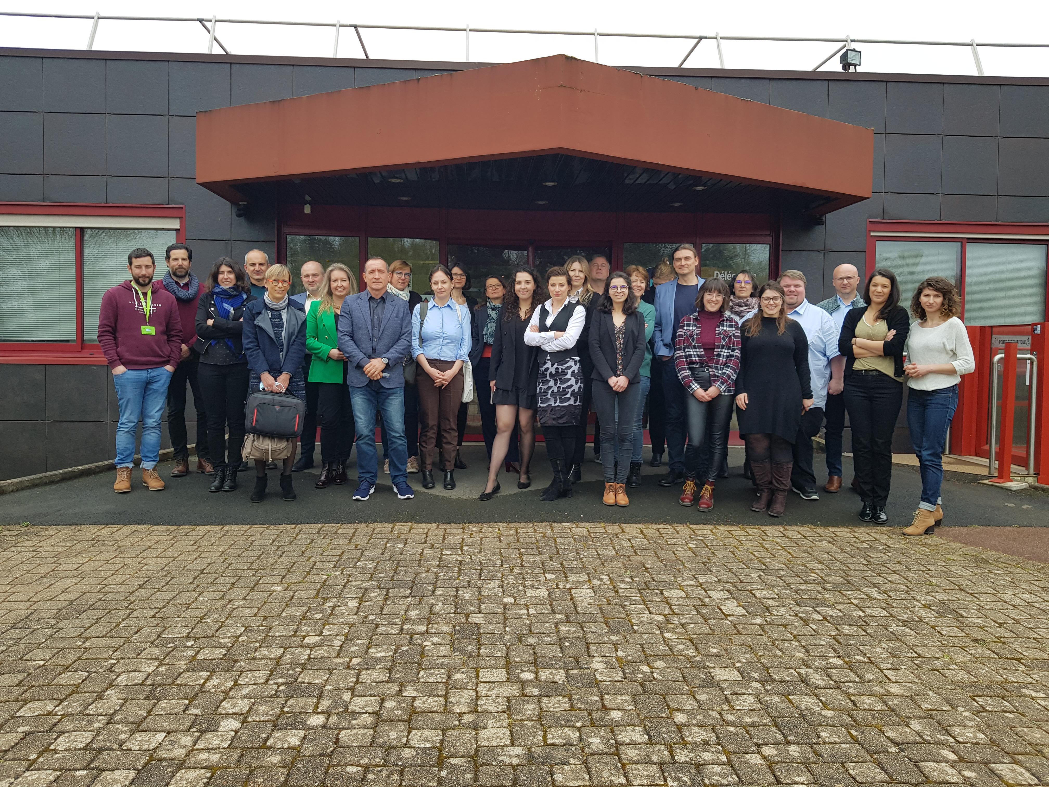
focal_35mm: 26
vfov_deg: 53.1
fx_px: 788
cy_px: 394
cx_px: 524
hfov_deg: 67.3
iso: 40
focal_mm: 4.2
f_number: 1.7
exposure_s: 1/632
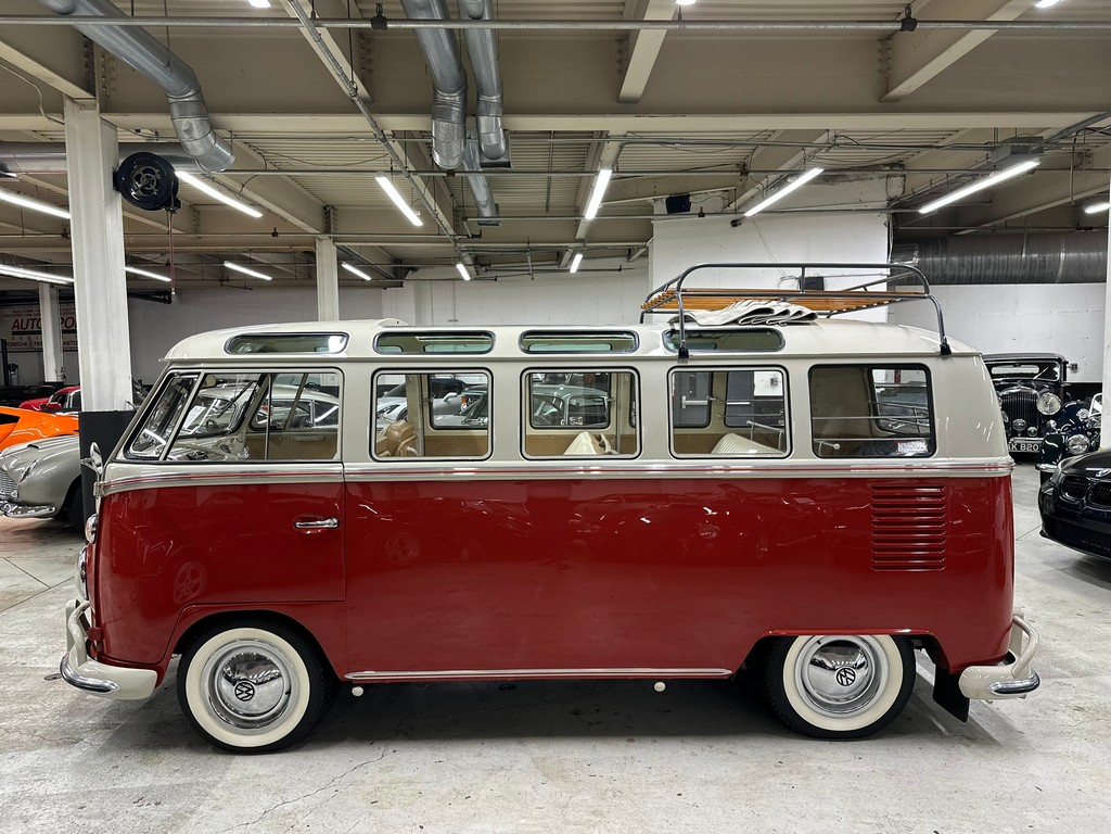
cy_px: 417
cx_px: 556
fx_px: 770
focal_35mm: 24
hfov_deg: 71.6
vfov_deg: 56.8
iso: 200
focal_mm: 6.86
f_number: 1.78
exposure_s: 1/60
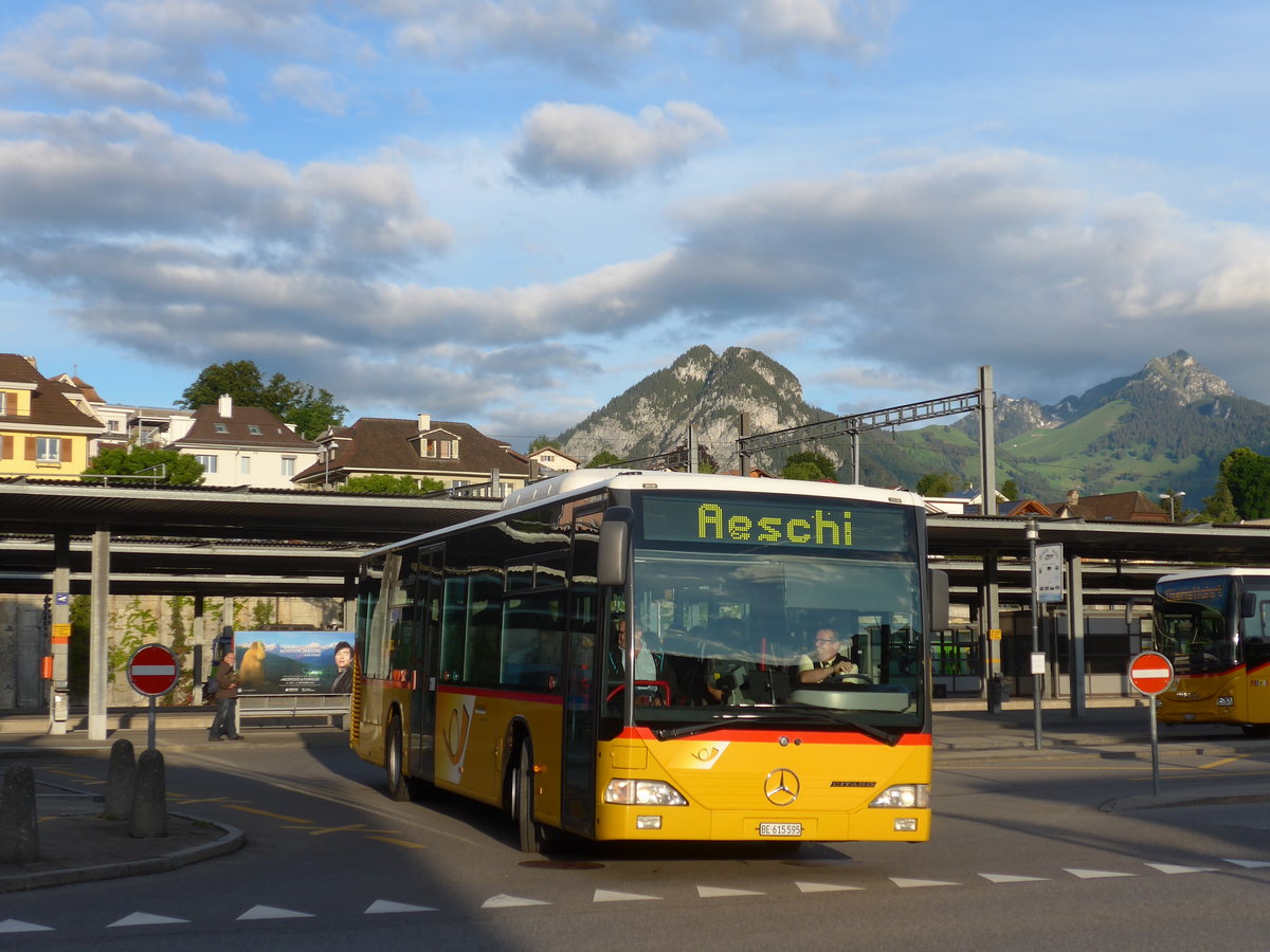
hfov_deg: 34.9
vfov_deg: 26.6
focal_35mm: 55
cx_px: 635
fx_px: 2018
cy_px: 476
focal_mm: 11.3
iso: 80
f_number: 3.4
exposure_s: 1/640
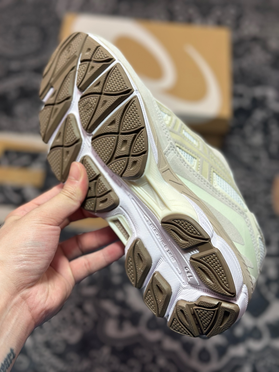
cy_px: 186
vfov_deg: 39.7
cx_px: 140
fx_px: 516
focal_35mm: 48
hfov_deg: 30.3
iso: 80
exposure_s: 1/604
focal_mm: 6.86
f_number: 1.78
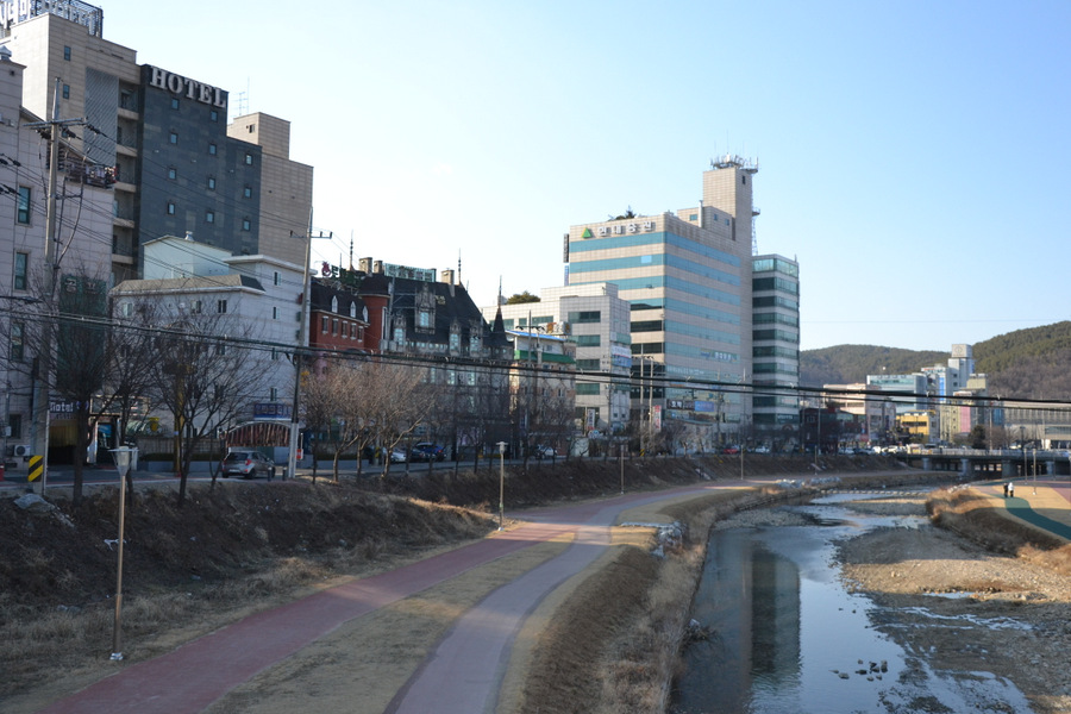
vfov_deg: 40.0
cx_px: 536
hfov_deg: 57.2
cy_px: 357
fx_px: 982
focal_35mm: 33
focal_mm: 22
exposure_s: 1/2000
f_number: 5.6
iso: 800
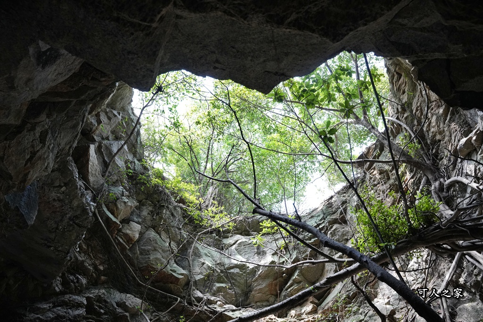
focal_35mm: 24
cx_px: 242
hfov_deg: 73.7
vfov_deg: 53.1
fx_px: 322
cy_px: 161
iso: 3200
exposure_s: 1/320
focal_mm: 24
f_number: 8
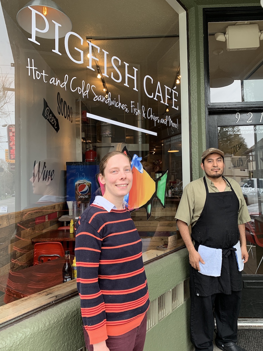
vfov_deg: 67.3
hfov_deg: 53.1
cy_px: 176
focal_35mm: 26
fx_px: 263
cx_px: 132
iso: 32
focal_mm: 4.25
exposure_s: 1/120
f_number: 1.8
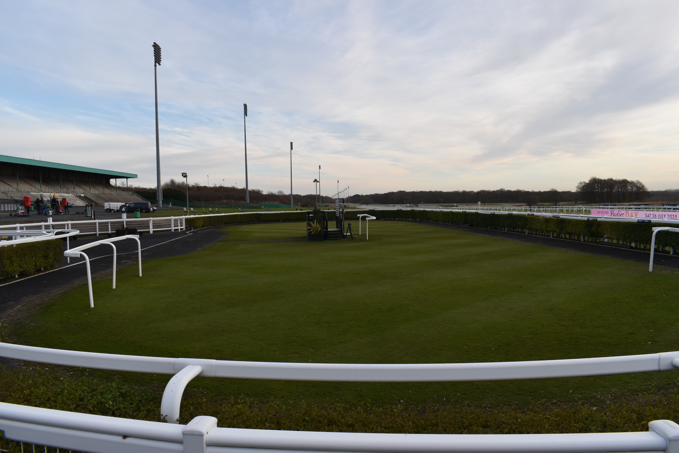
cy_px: 226
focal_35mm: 27
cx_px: 340
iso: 400
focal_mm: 18
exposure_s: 1/250
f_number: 8
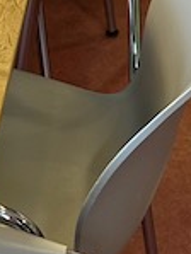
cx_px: -239
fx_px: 1212
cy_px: 26
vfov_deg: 11.9
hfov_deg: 8.4
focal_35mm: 165
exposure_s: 1/50
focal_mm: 6.86
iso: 125
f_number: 1.78
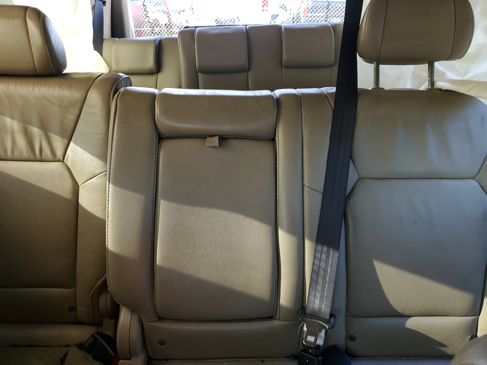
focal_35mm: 26
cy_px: 182
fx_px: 366
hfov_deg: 67.3
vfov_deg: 53.1
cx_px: 244
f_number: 1.5
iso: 50
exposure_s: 1/104
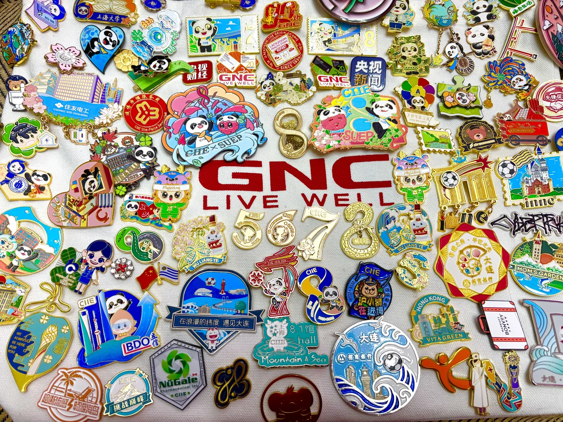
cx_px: 282
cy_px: 211
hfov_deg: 67.3
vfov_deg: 53.1
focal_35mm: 26
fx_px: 423
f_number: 1.6
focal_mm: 5.96
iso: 125
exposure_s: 1/50
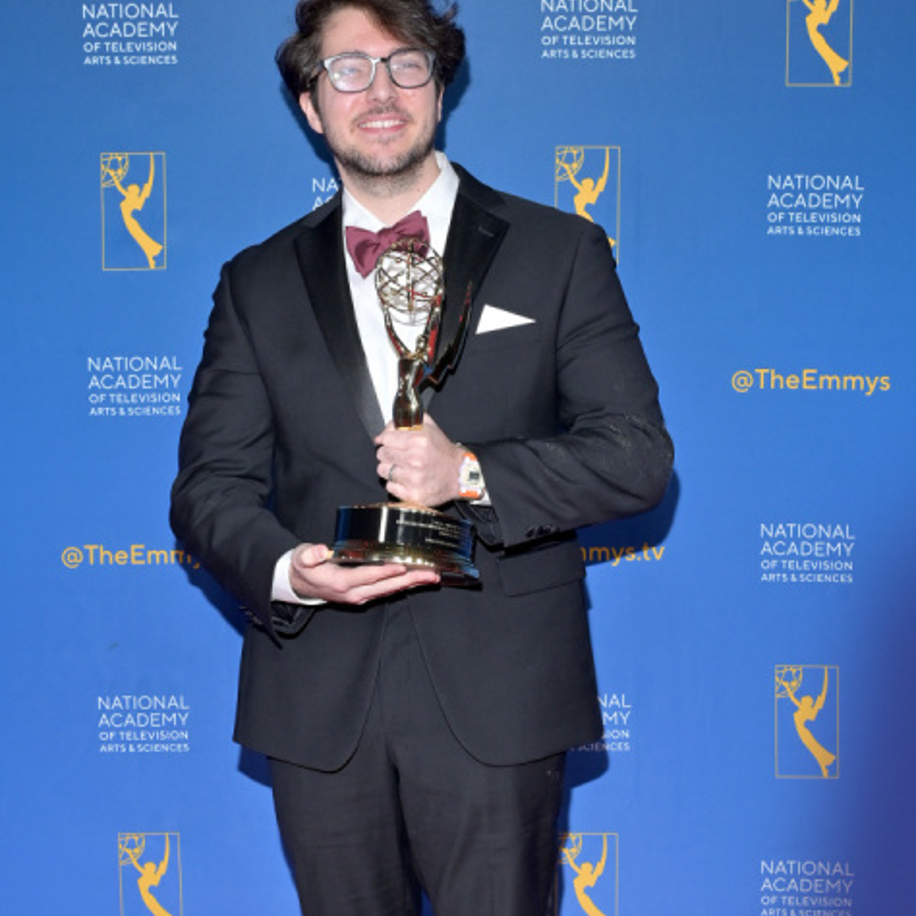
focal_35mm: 63
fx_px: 1886
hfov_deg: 27.3
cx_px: 412
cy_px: 671
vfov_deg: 27.0
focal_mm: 44
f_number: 10
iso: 1000
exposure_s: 1/125
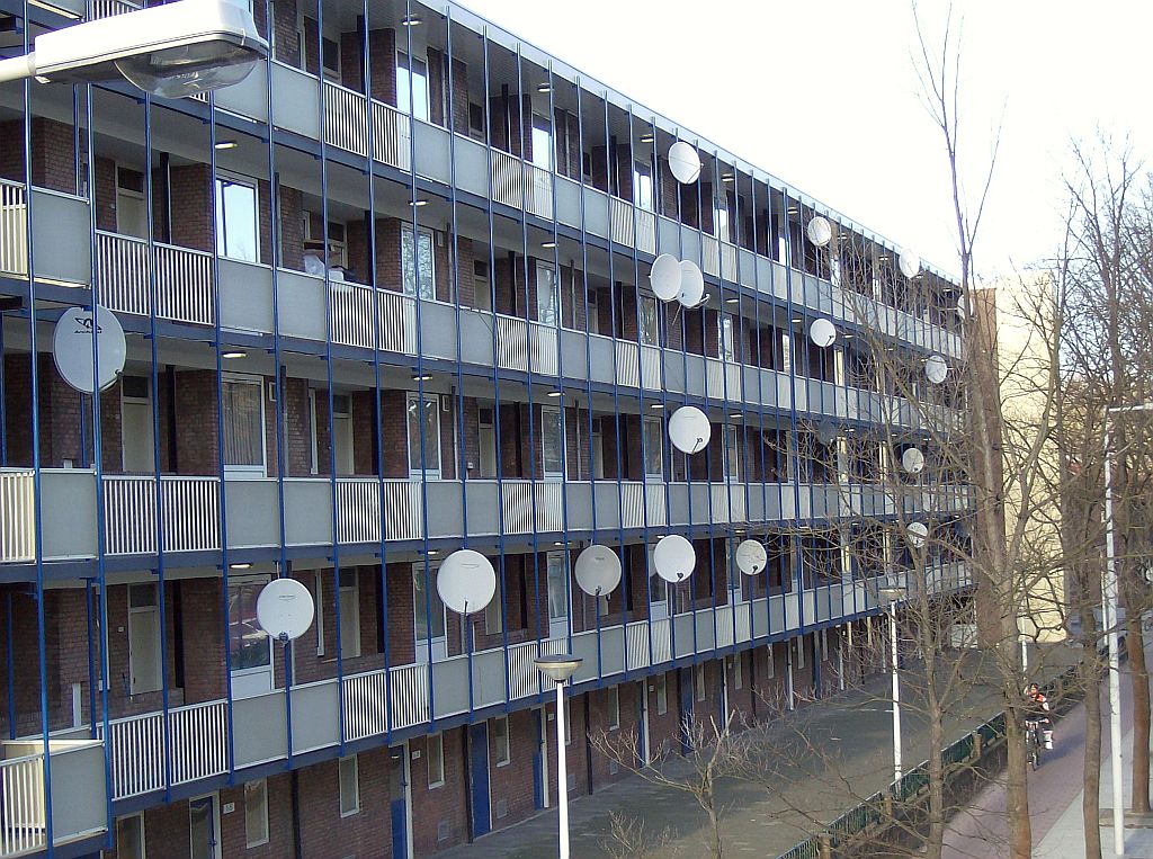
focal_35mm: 70
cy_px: 430
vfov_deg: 20.9
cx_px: 576
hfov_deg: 27.8
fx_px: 2326
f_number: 3.7
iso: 100
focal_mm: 11.6
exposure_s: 1/180
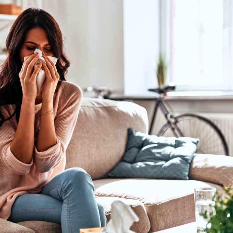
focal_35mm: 77
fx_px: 586
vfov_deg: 22.5
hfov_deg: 22.4
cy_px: 117
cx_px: 82
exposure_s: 1/250
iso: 320
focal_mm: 60
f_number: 2.8
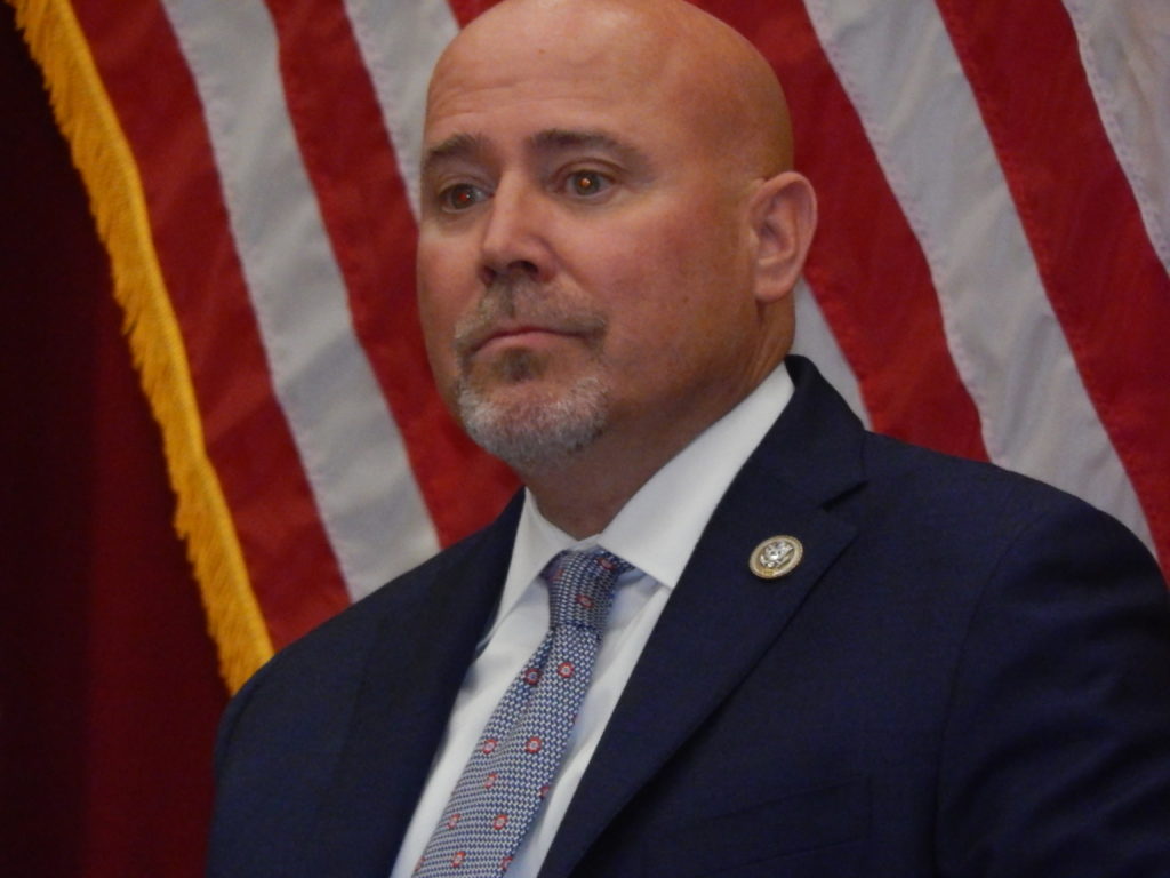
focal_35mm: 675
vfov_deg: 2.2
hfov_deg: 2.9
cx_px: 585
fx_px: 22815
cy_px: 439
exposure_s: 1/125
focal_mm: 120
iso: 1600
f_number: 5.8
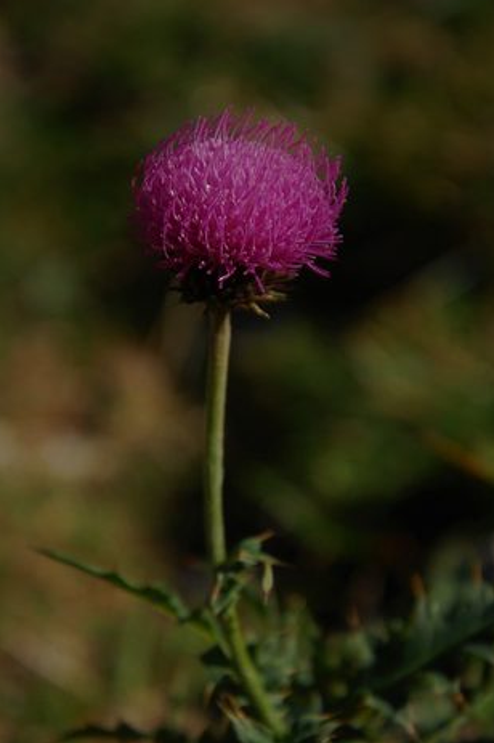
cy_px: 430
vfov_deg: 14.1
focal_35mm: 146
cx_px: 241
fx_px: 3002
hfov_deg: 9.4
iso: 200
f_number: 5.6
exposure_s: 1/800
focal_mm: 75
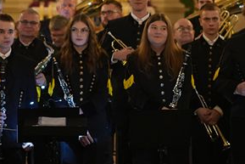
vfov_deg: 7.7
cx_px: 83
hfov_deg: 11.6
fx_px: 1205
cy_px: -16
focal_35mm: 177
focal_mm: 50
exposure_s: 1/50
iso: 3200
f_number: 1.8
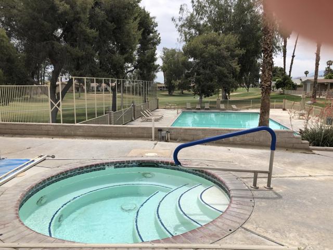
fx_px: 269
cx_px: 166
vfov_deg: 49.7
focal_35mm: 28
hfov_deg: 63.4
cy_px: 125
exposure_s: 1/3436
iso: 20
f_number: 1.8
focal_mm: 3.99
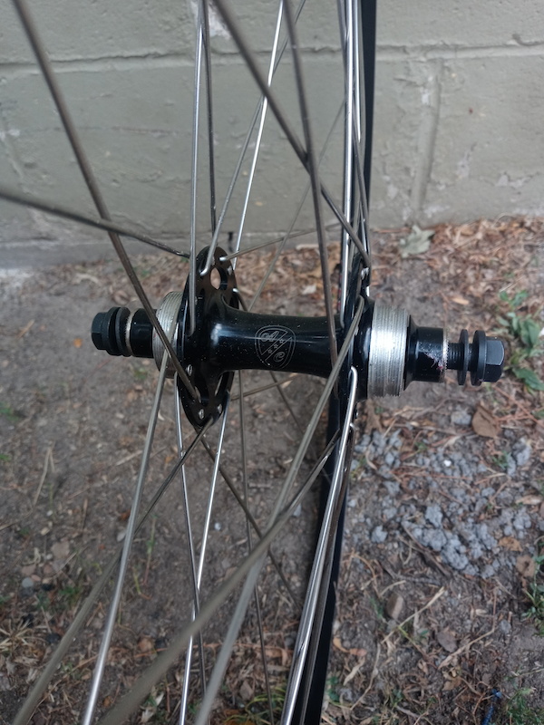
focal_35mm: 28
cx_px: 272
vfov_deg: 63.4
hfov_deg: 49.7
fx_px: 587
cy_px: 362
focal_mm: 3.61
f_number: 1.8
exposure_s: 1/120
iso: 100
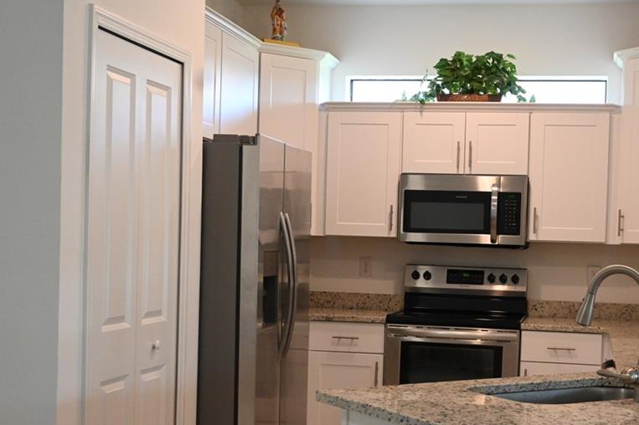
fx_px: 982
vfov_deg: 24.4
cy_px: 270
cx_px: 415
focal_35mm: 55
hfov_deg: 35.8
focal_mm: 27.5
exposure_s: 1/125
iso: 3200
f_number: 4.5
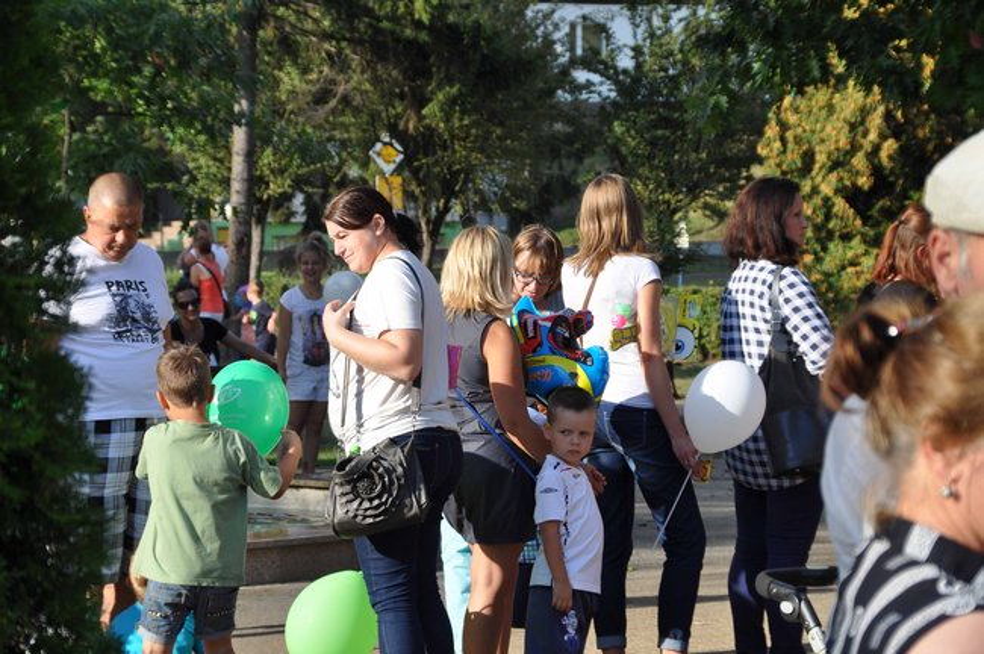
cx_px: 492
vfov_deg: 11.4
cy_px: 327
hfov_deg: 17.1
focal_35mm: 120
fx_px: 3277
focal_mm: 80
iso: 200
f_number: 8
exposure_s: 1/250
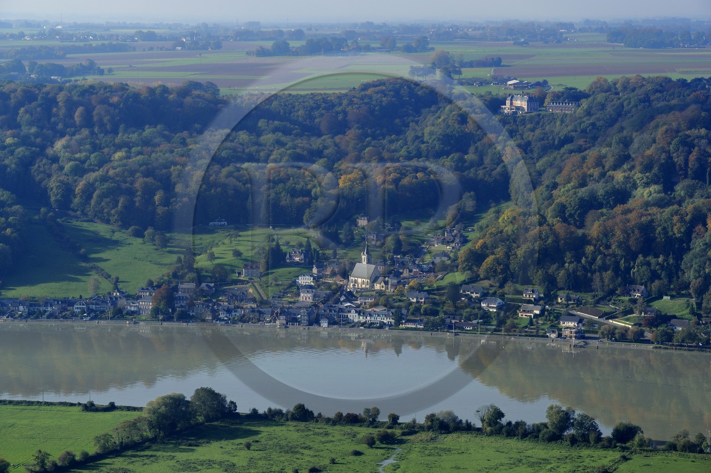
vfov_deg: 12.2
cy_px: 236
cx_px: 356
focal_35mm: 112
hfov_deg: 18.3
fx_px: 2210
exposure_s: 1/800
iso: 400
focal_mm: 112
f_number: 8
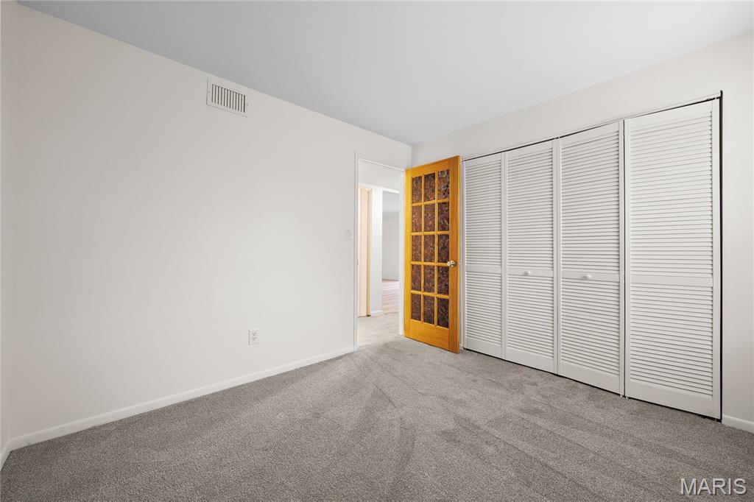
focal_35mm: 14
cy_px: 251
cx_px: 377
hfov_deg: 104.3
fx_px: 293
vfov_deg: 81.2
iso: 400
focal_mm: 14
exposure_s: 5
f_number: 7.1
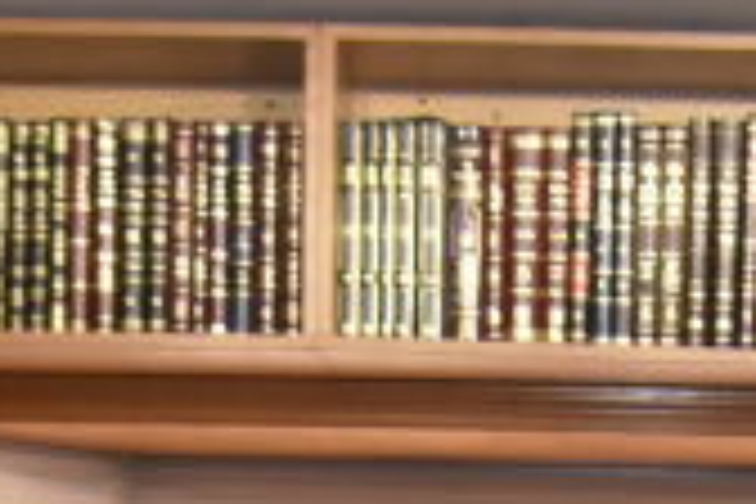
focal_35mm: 146
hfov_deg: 14.0
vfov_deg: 8.4
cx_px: 626
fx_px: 3066
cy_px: 1303
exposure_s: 1/160
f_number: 4
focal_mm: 24
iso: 2000
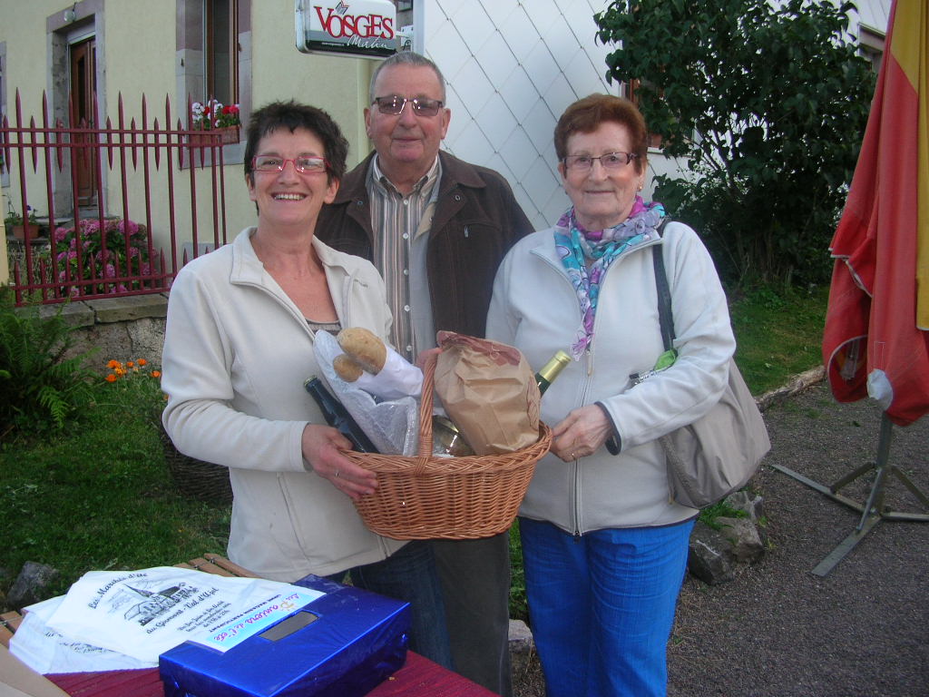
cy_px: 348
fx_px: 939
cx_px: 464
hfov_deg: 52.6
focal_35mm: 35
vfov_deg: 40.7
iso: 50
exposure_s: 1/30
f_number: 2.8
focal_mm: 5.8
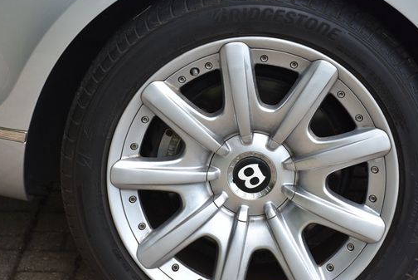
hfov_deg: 17.3
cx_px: 216
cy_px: 159
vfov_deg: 11.6
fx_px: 1371
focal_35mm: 118
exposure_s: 1/500
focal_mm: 62
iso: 560
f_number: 8
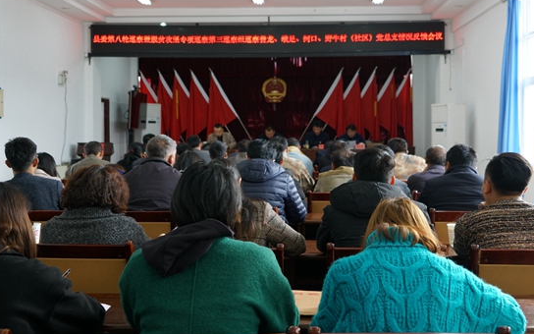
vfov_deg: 35.3
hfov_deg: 54.0
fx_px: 524
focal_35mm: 36
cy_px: 190
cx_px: 254
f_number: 4
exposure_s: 1/60
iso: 400
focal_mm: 32
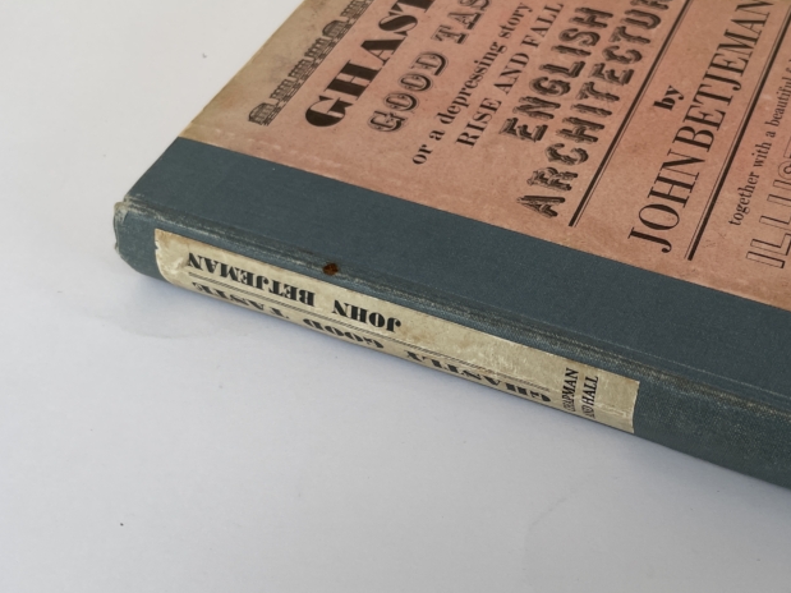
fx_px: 982
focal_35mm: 43
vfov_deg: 33.6
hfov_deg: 42.7
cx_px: 575
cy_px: 305
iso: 32
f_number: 1.6
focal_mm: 4.2
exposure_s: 1/336
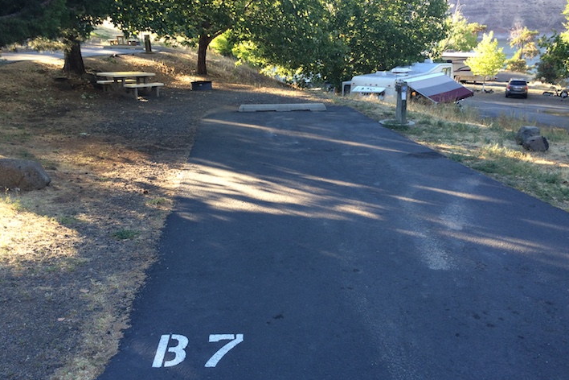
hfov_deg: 60.3
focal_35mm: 31
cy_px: 195
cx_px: 289
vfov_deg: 42.3
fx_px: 490
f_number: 2.2
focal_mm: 4.15
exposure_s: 1/120
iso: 50
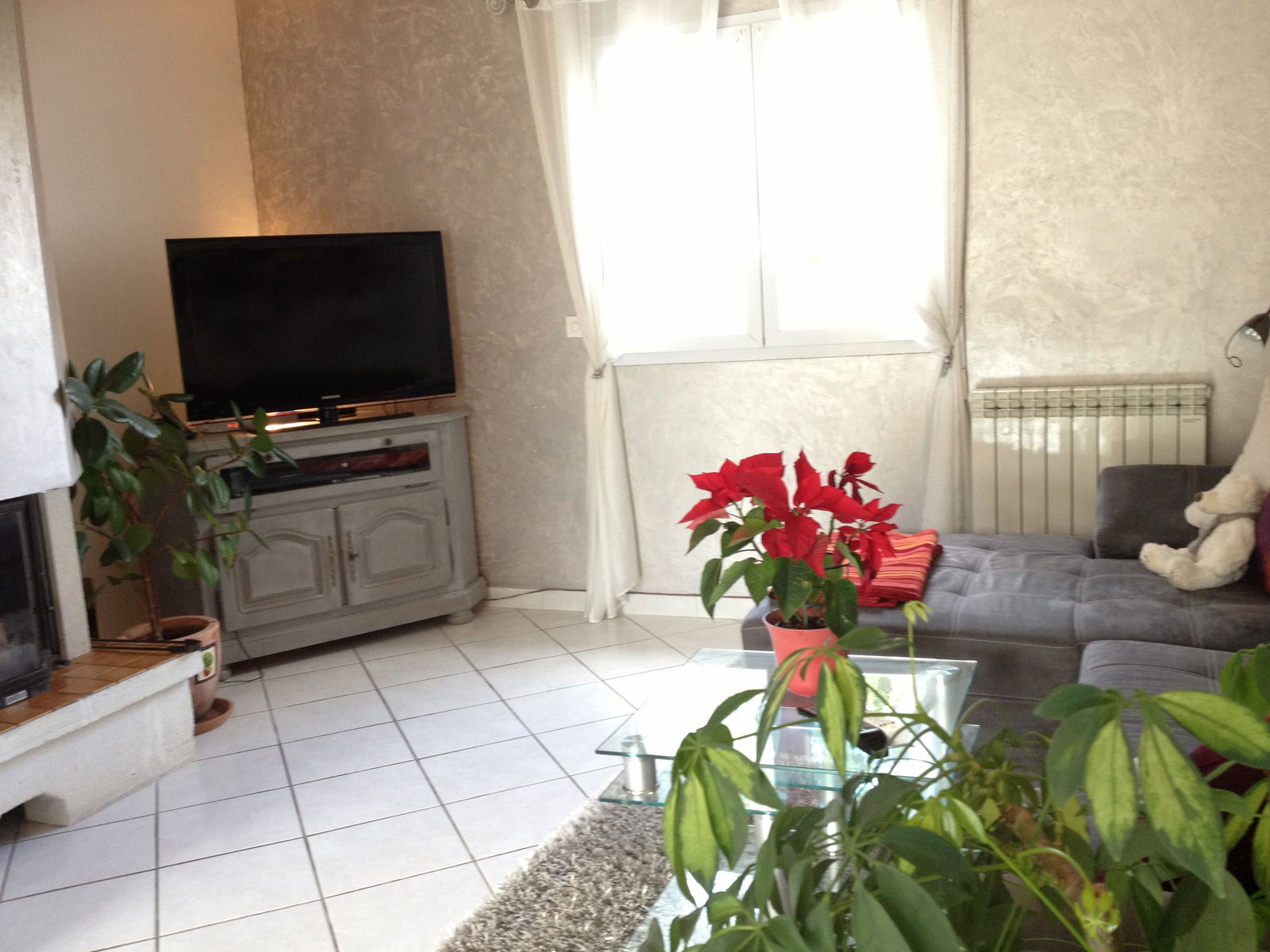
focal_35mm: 35
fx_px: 1284
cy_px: 476
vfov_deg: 40.7
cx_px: 635
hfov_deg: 52.6
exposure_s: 1/20
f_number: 2.4
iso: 125
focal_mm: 4.28
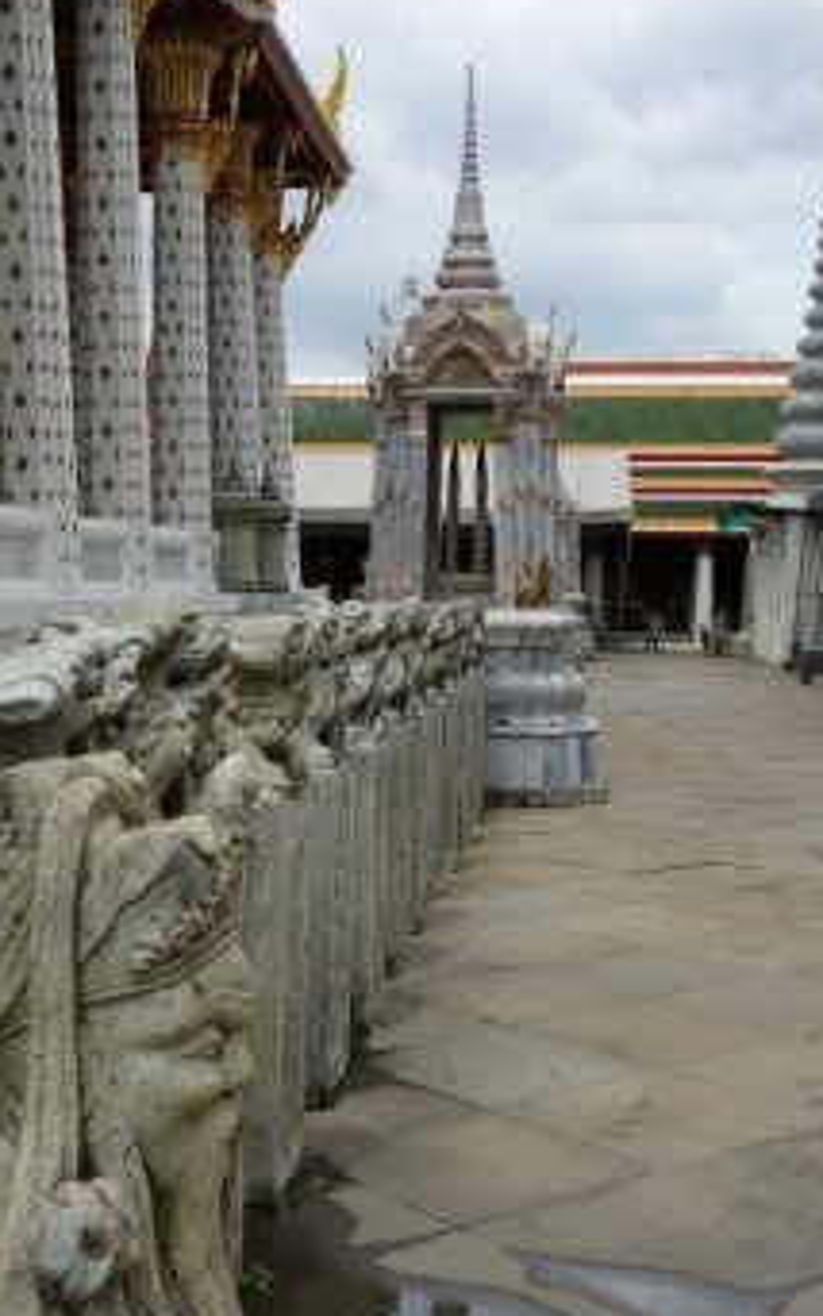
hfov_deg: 25.8
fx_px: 1793
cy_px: 793
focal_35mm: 50
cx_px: 335
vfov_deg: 40.1
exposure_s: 1/500
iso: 125
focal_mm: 10.4
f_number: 5.6
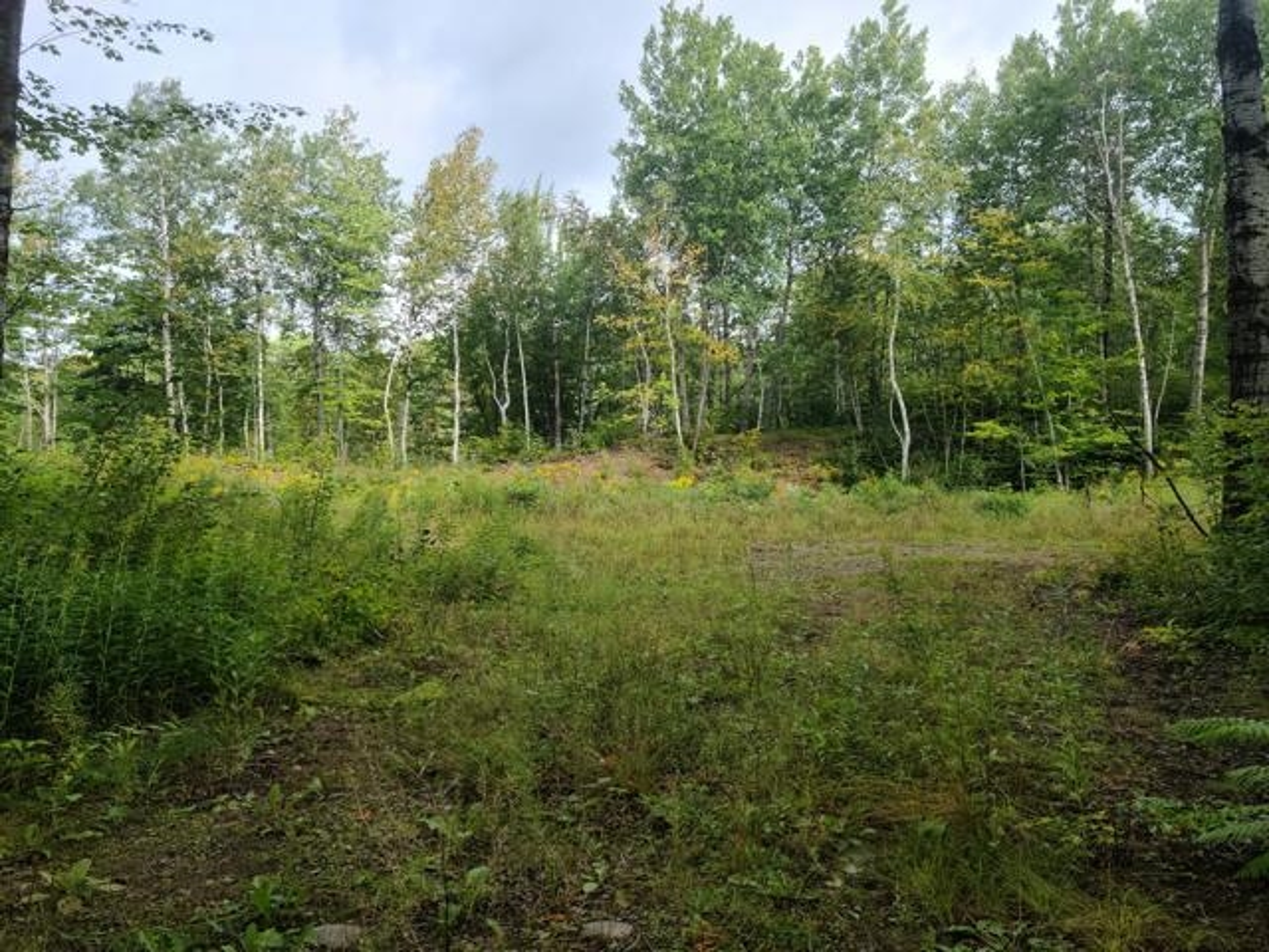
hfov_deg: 63.4
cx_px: 634
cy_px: 476
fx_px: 1026
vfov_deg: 49.7
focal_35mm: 28
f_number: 2
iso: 25
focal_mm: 5.9
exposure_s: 1/303
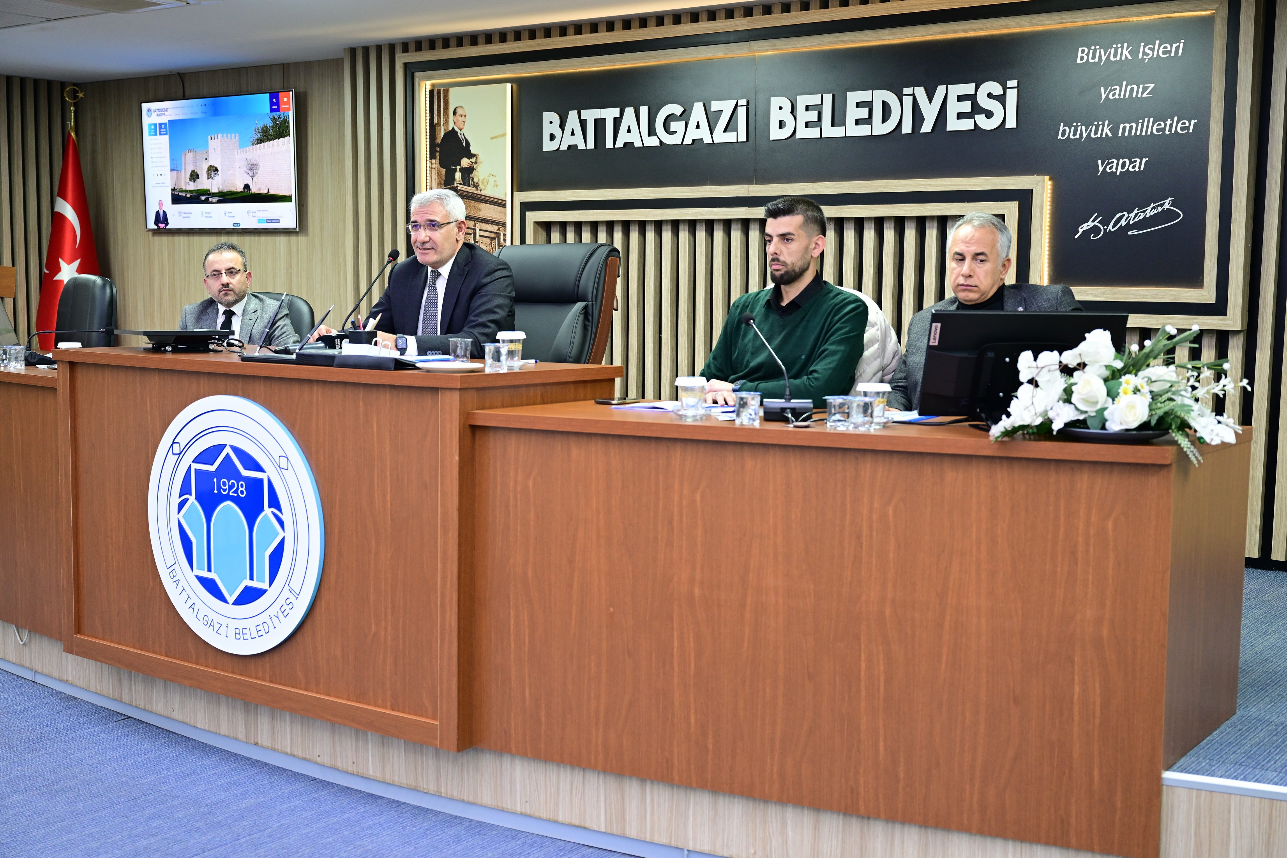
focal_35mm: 42
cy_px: 429
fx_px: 1501
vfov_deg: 31.9
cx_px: 644
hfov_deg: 46.4
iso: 1250
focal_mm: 42
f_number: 4
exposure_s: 1/50
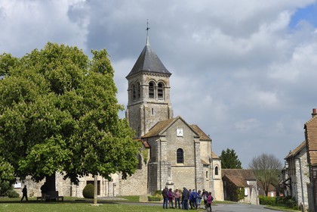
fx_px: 458
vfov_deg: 26.0
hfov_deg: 38.2
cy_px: 106
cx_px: 158
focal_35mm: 52
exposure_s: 1/320
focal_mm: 52
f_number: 13
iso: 200
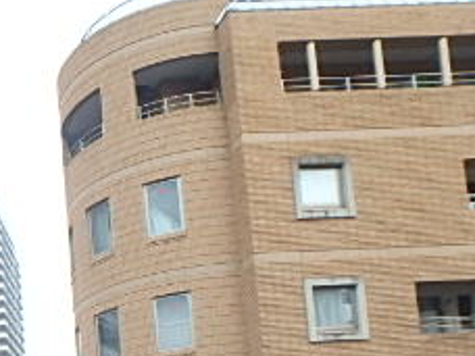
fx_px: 810
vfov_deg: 22.2
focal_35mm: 59
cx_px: -142
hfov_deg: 27.4
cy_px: 468
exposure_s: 1/160
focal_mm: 3.7
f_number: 3.5
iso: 125
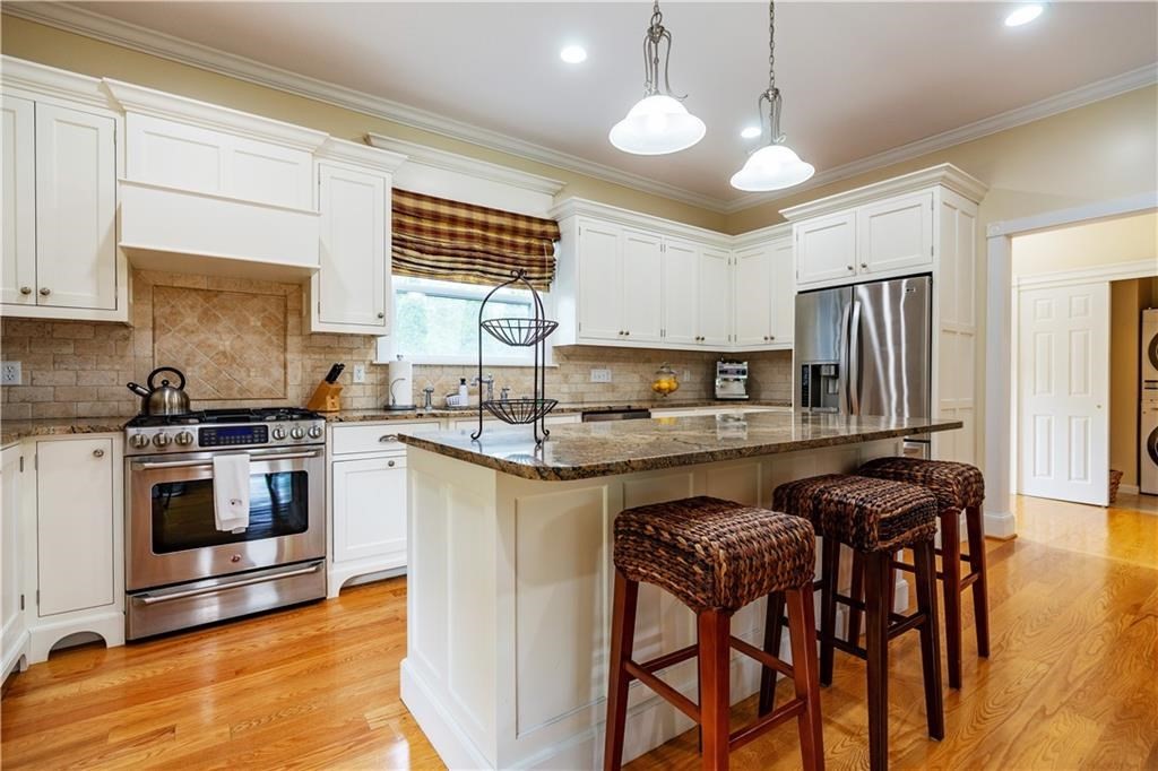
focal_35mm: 16
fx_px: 514
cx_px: 579
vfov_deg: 73.7
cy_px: 386
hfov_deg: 96.8
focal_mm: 16
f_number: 6.3
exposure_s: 1/5
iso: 100
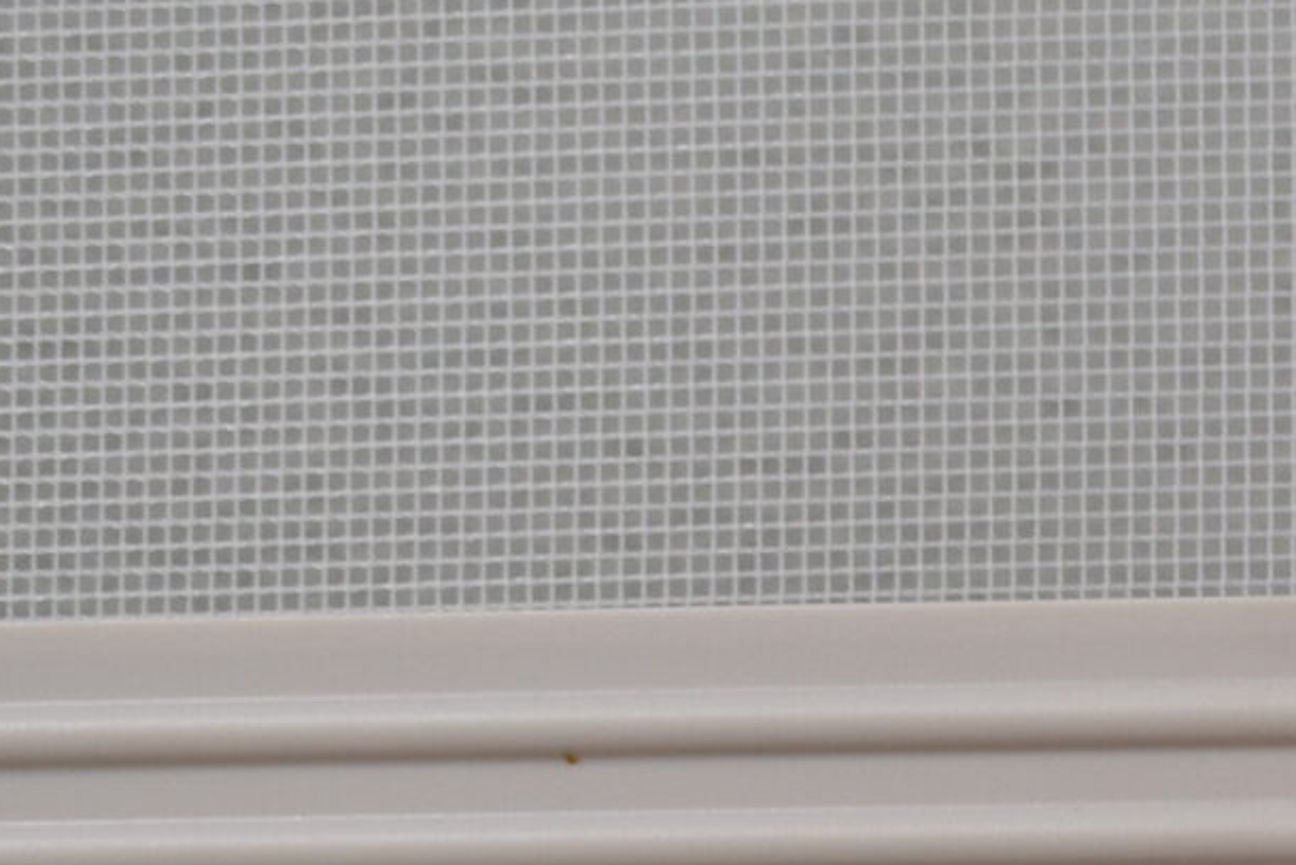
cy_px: 1312
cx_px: 2148
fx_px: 5437
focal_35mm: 151
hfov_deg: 12.7
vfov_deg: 8.9
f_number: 5.6
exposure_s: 1/125
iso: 320
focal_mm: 24
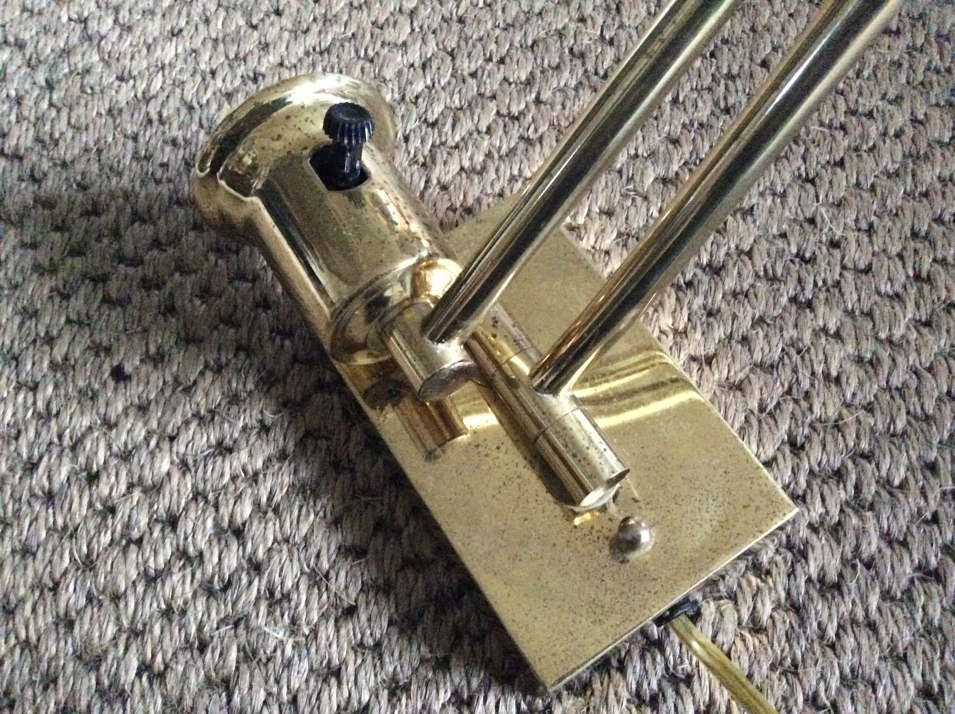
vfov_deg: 44.1
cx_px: 478
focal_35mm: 32
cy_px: 357
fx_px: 882
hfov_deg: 56.9
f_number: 2.4
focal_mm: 3.3
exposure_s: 1/17
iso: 800
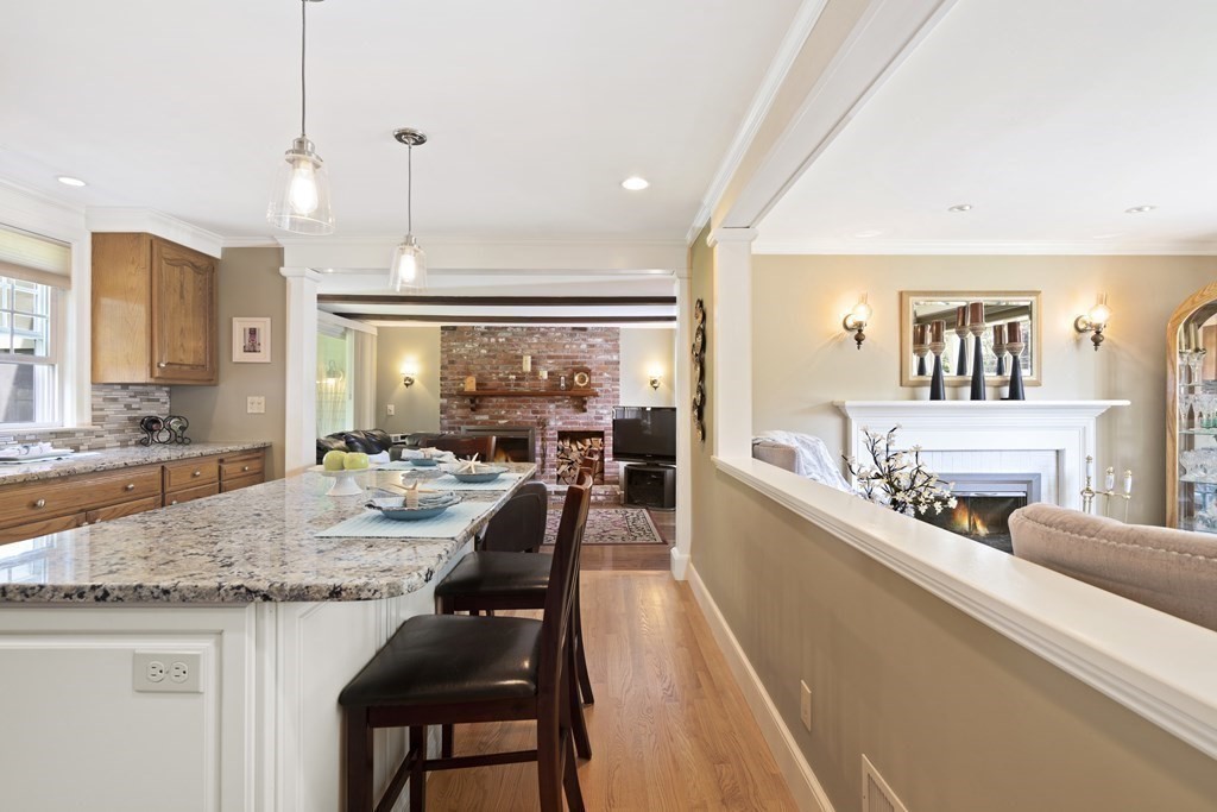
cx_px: 608
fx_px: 541
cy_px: 406
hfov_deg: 96.7
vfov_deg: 73.8
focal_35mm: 16
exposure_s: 1/4
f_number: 6.3
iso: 320
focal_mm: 16
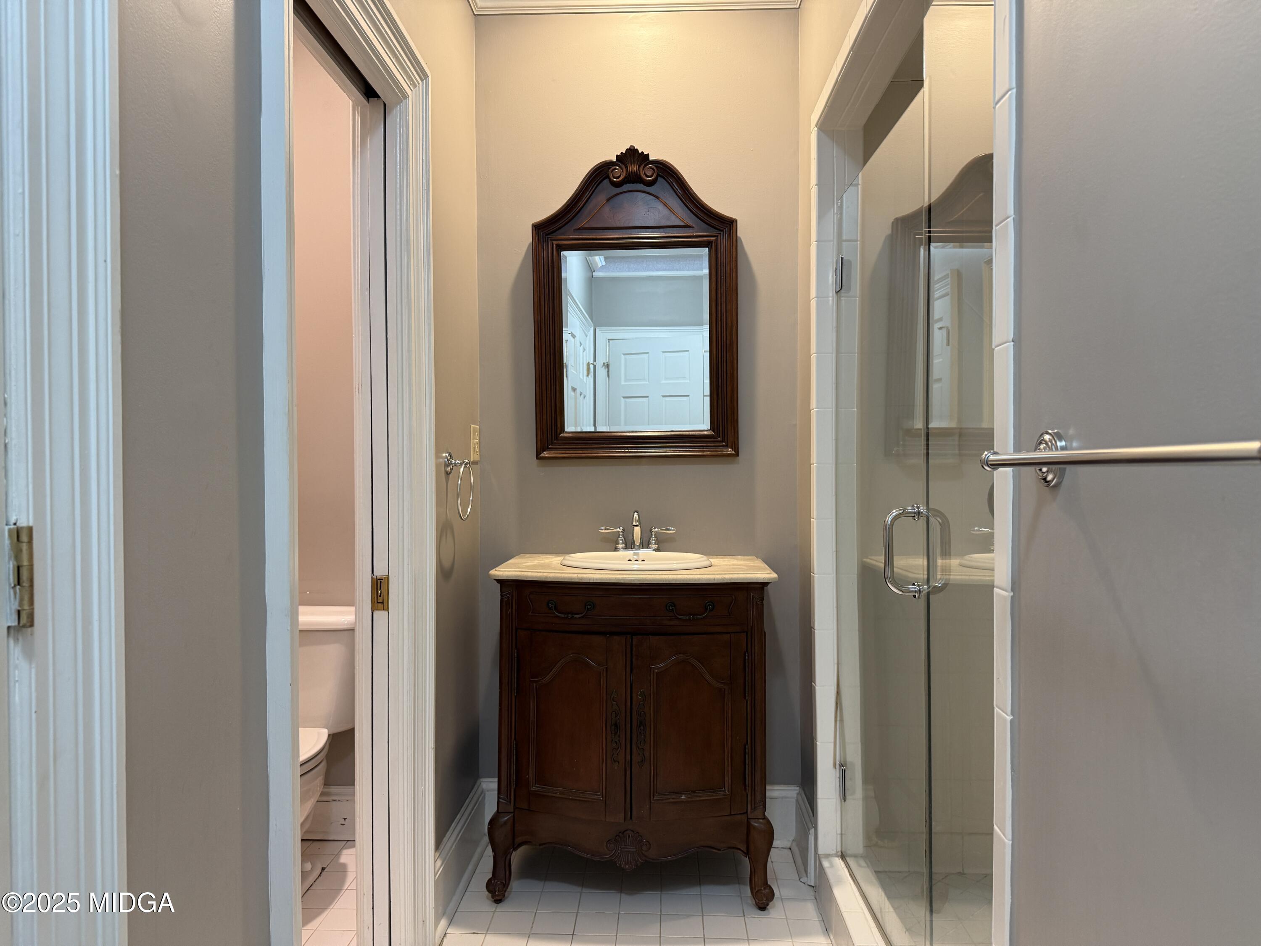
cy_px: 473
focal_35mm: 24
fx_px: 874
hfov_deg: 71.6
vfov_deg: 56.8
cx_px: 630
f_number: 1.78
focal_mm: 6.76
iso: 160
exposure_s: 1/60
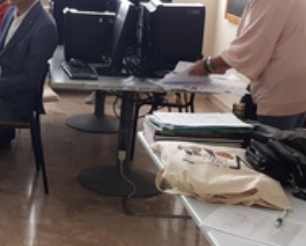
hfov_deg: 32.0
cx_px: 34
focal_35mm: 56
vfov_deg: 27.0
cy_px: 77
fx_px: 508
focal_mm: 3.6
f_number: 1.9
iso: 200
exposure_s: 1/17
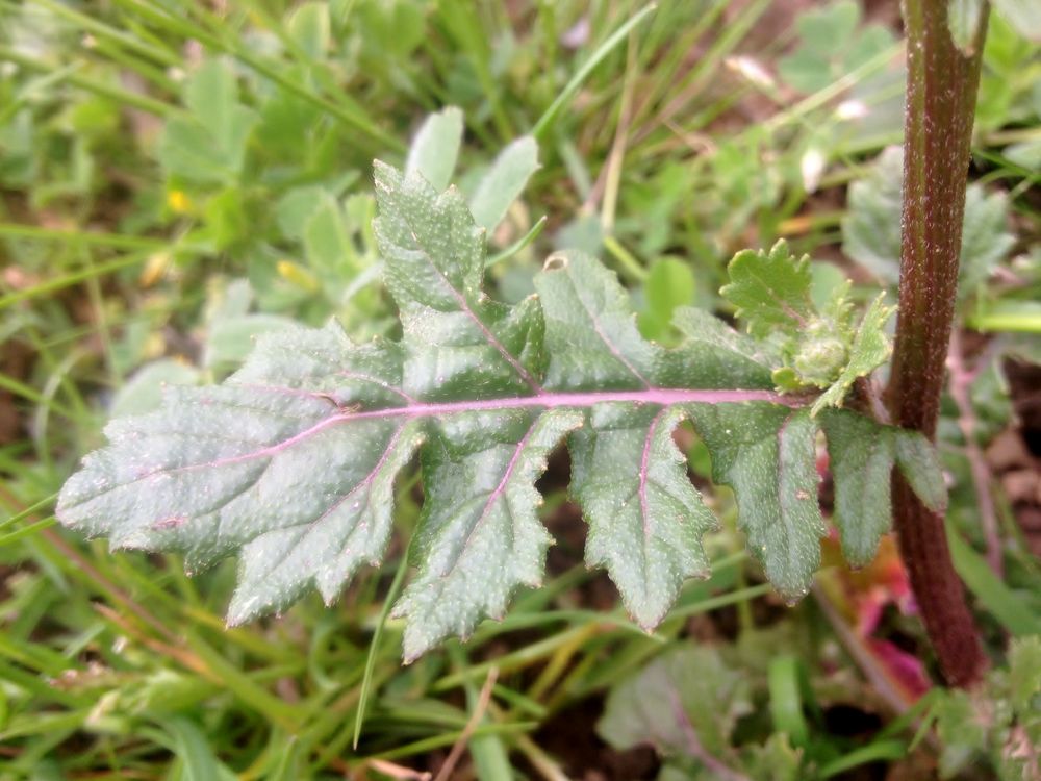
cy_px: 390
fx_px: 1053
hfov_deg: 52.6
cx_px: 520
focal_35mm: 35
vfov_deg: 40.7
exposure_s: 1/216
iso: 50
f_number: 2.4
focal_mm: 4.28
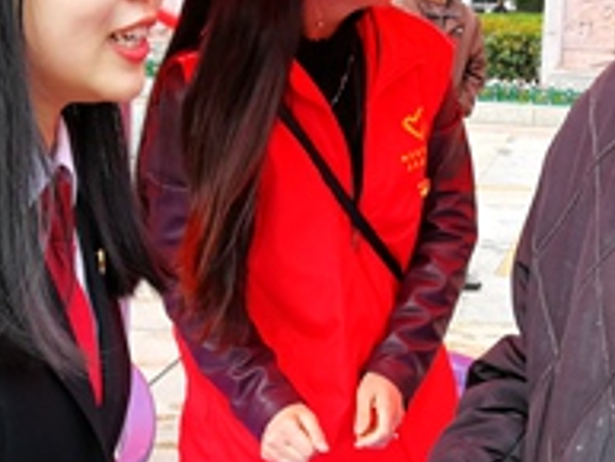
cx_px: 392
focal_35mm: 91
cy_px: 363
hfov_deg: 21.5
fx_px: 1618
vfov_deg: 16.2
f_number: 1.8
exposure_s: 1/184
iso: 50
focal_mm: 3.95
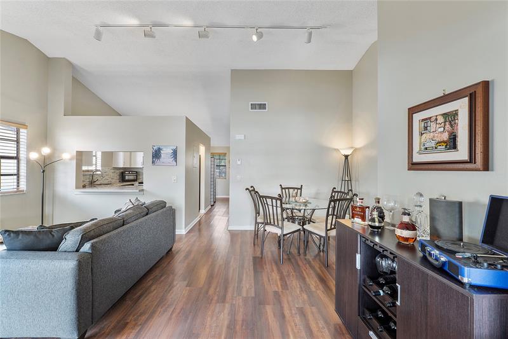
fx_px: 212
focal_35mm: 15
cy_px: 170
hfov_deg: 100.4
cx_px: 254
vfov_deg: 77.3
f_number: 11
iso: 160
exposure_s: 1/3
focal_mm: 10
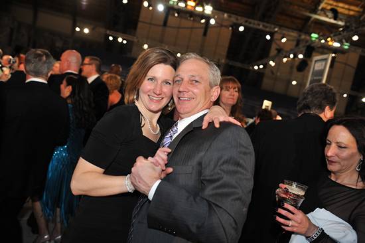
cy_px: 122
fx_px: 324
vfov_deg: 41.1
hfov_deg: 58.7
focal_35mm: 32
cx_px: 182
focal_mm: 32
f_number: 3.5
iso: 1250
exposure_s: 1/100
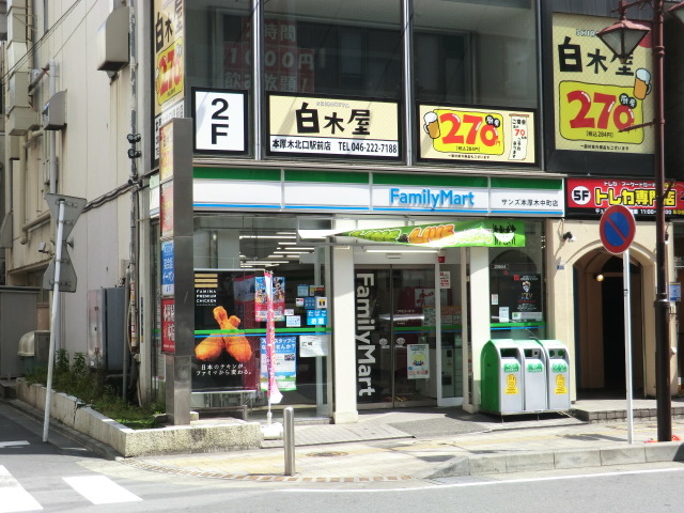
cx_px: 342
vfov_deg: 26.6
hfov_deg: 34.9
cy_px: 256
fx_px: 1087
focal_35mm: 55
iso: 80
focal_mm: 9.8
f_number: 4.2
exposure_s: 1/320
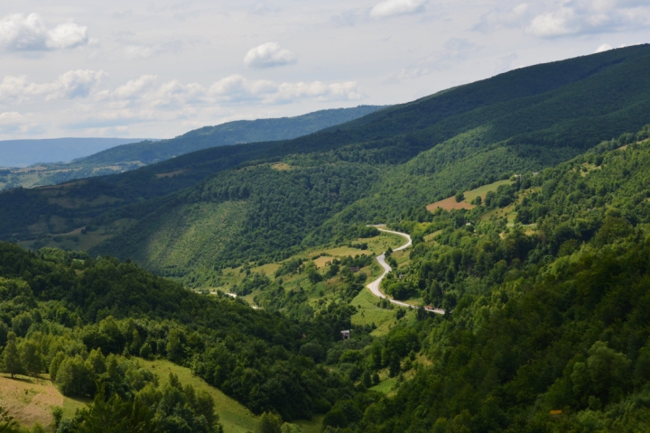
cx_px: 297
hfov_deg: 31.4
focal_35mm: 64
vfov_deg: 21.1
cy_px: 134
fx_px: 1155
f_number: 9
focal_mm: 30
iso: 200
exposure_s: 1/320
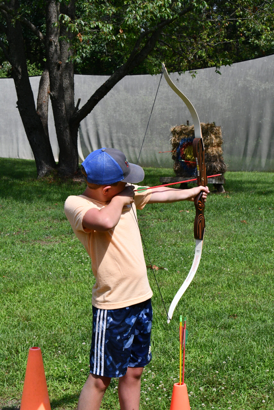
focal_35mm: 82
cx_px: 137
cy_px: 205
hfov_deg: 16.7
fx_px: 936
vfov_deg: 24.8
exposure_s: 1/1250
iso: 2000
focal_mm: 55
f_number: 18
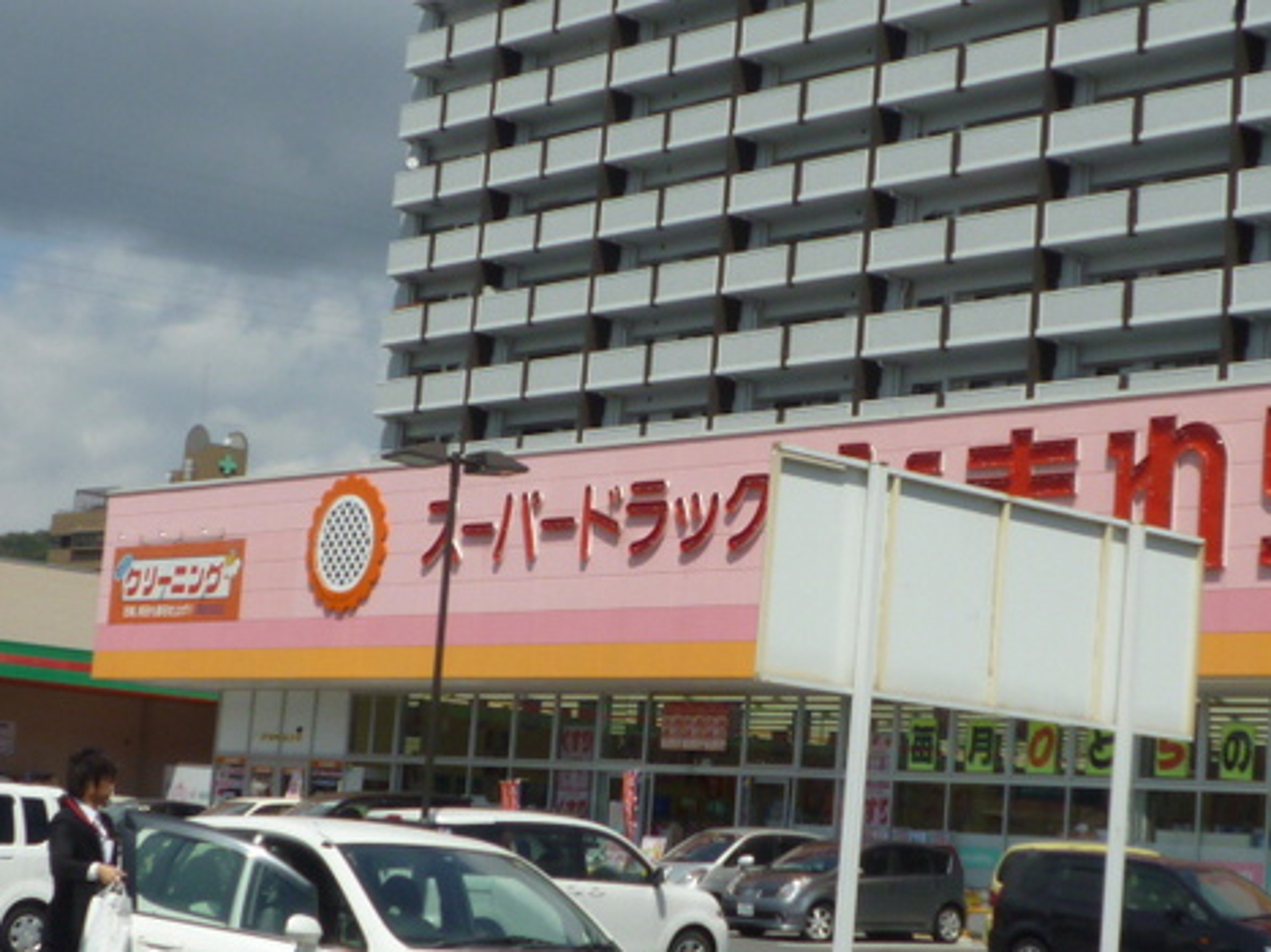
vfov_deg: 18.9
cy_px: 498
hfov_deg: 25.0
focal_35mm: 78
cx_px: 757
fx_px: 2863
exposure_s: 1/800
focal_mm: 5.8
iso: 80
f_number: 5
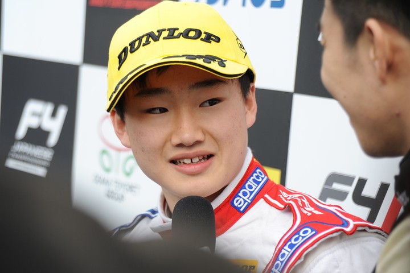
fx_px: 1936
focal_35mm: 170
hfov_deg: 12.1
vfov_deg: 8.1
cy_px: 136
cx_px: 205
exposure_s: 1/500
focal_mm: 170
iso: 400
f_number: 5.6
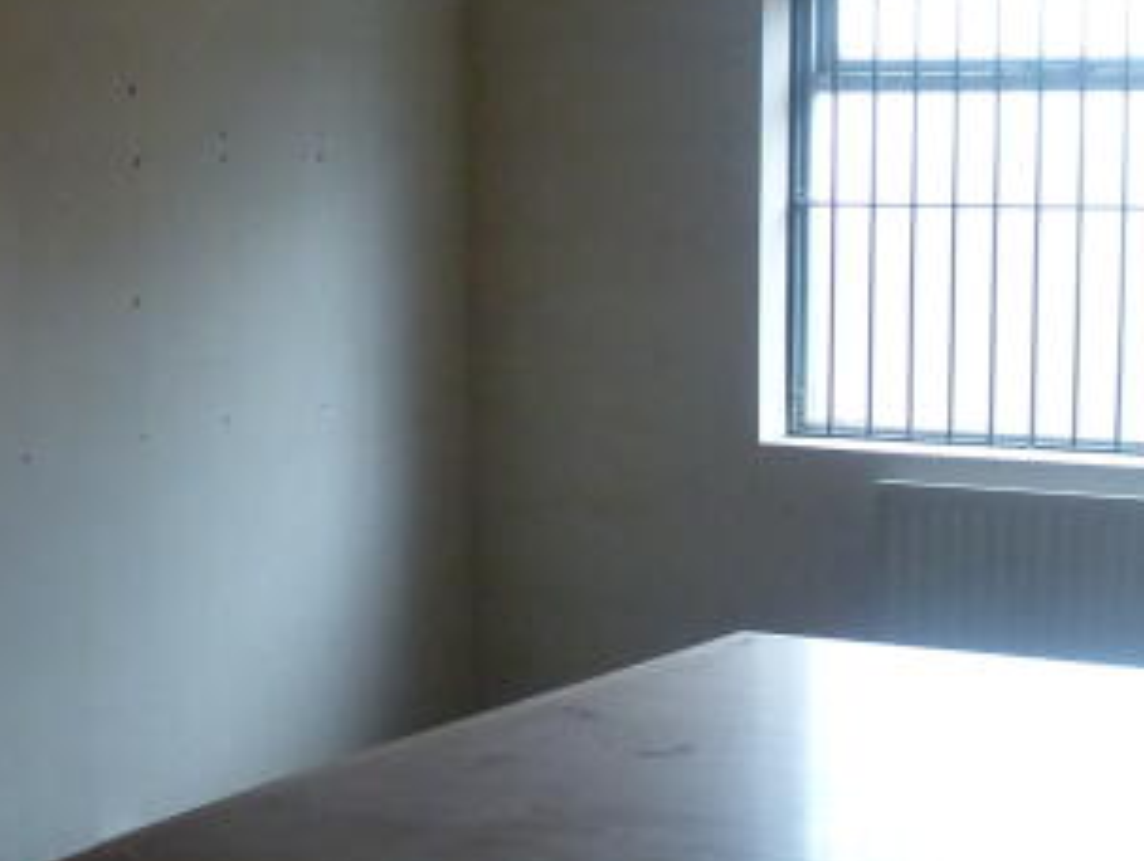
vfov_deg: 18.2
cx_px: 502
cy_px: 464
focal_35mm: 81
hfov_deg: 24.1
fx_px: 2680
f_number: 3.3
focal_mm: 4.3
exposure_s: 1/60
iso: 400
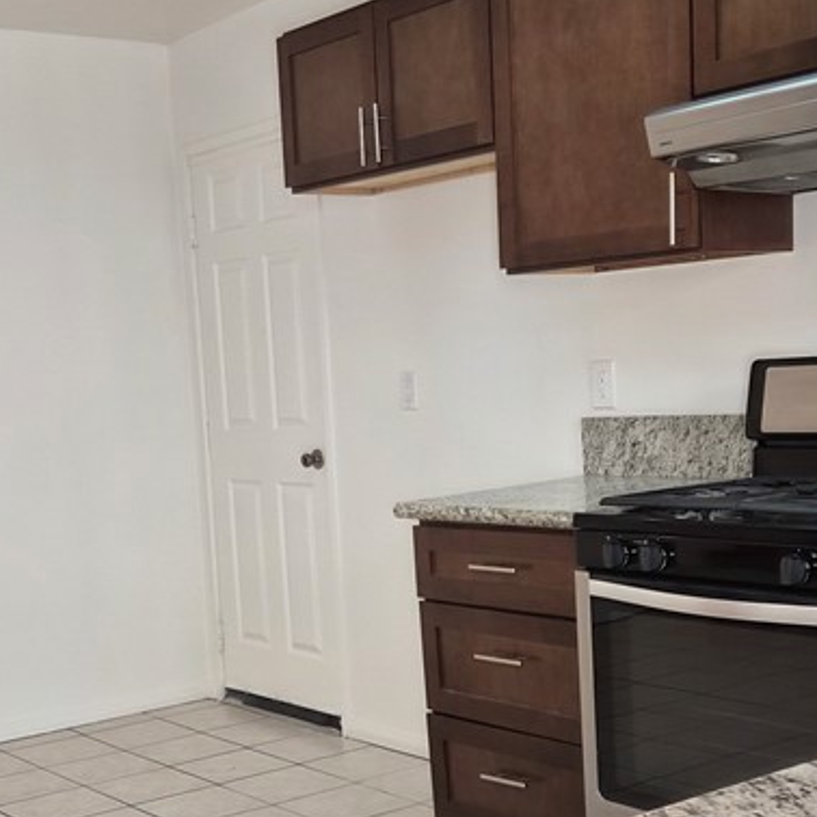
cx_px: 322
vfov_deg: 30.8
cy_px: 547
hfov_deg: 31.0
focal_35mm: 55
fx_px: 1469
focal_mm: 5.4
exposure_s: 1/120
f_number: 1.8
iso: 80
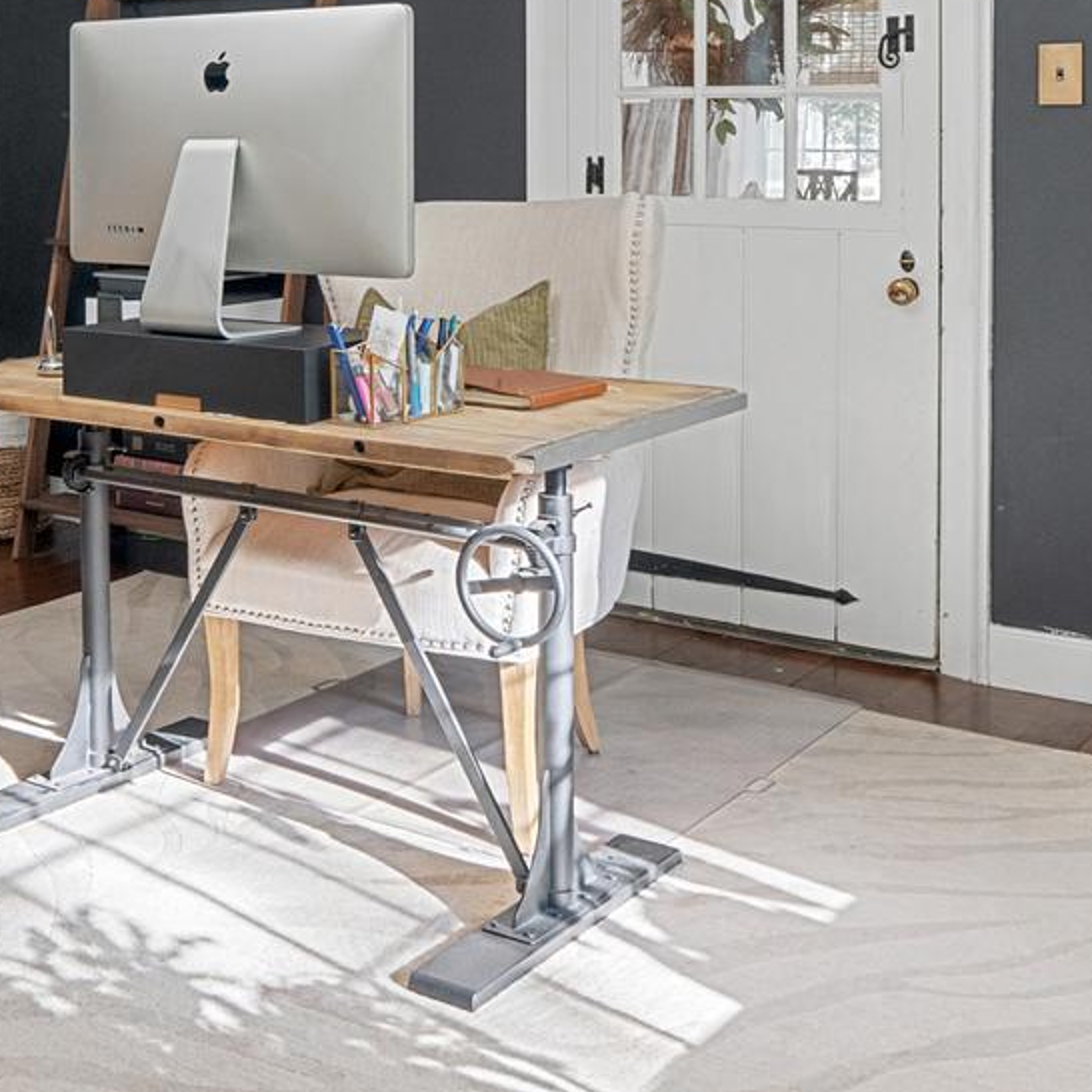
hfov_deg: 31.9
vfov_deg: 32.1
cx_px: 130
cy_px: 151
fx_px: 1820
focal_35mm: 51
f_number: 8
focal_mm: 16
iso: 400
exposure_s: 1/5
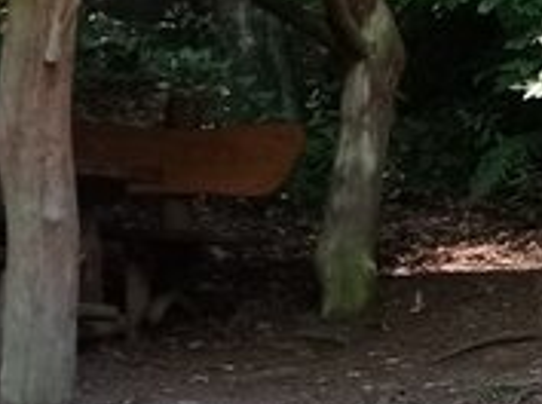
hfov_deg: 10.3
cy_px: 698
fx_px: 2969
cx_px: 576
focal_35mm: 190
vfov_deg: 7.6
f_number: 1.79
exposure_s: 1/100
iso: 122
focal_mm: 4.7
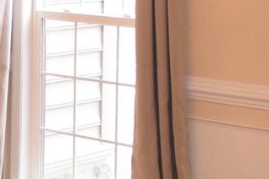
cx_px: -126
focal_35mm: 136
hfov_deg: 14.2
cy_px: -23
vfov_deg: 10.0
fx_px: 1016
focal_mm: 20
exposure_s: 1/200
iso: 1600
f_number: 4
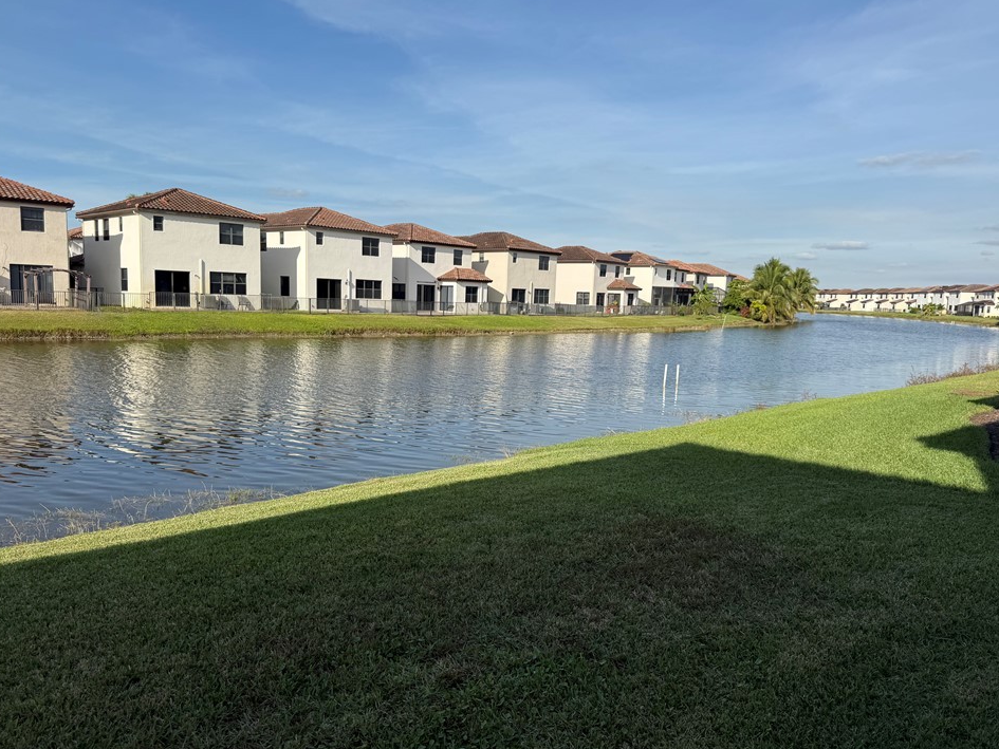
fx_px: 750
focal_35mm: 26
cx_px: 479
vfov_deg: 53.1
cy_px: 386
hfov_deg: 67.3
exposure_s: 1/4975
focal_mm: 6.76
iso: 80
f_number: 1.78
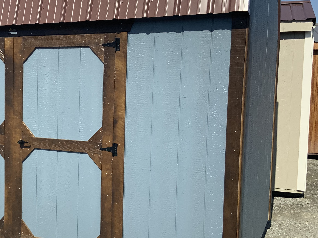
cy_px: 115
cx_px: 83
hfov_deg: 37.4
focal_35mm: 50
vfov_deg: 29.1
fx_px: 459
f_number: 1.8
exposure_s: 1/2320
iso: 20
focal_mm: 3
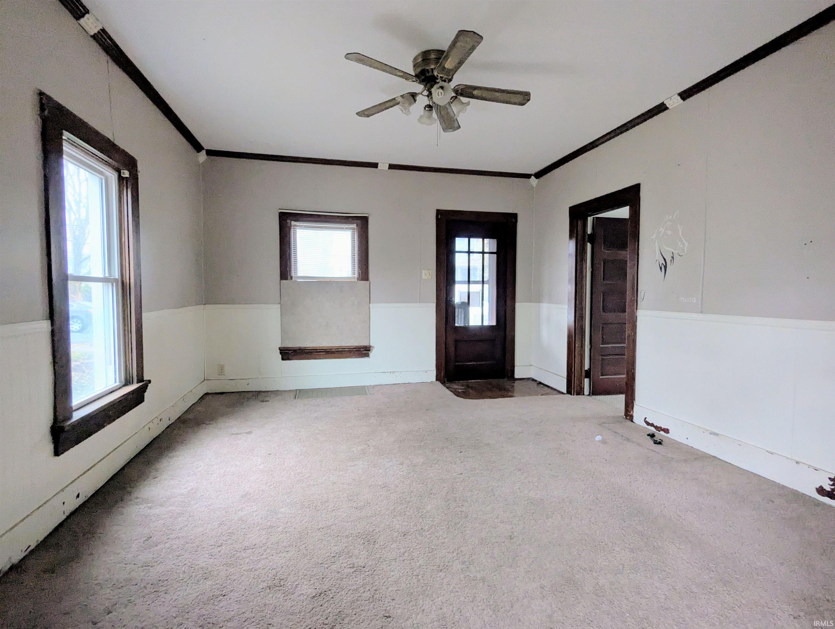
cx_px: 418
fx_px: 387
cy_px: 314
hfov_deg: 94.4
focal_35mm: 16
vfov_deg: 78.3
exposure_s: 1/24
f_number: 2.2
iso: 297
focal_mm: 2.35
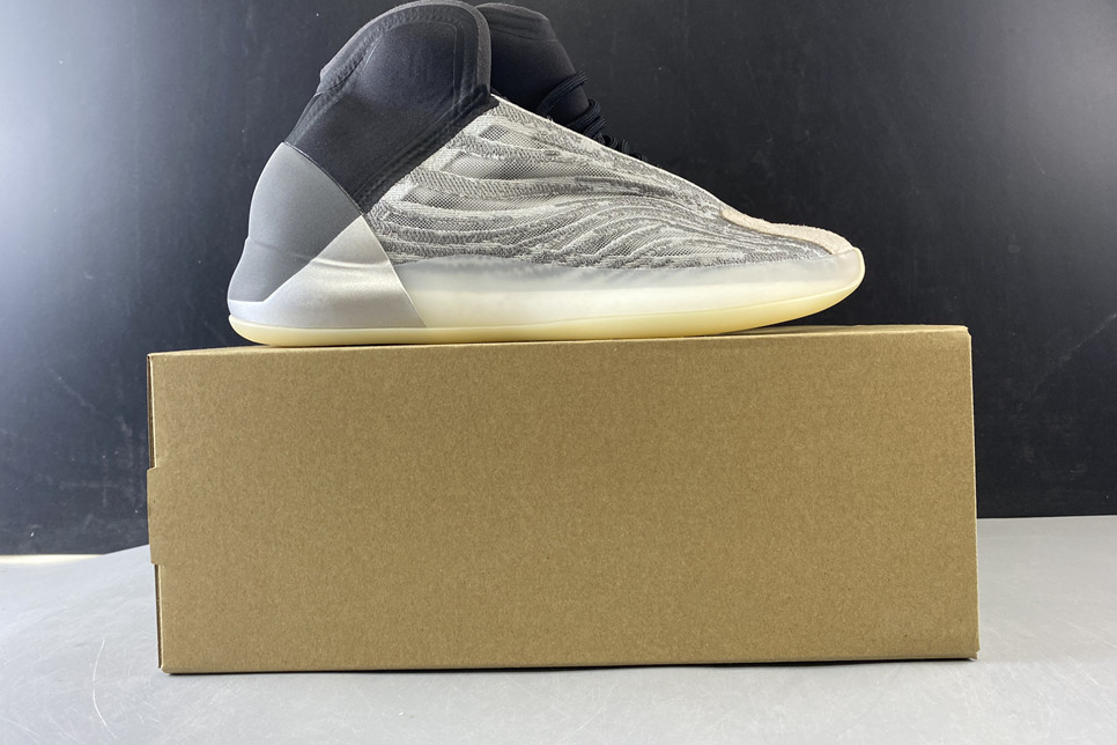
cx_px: 552
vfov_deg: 46.4
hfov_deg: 65.5
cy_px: 353
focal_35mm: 28
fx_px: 869
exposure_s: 1/50
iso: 100
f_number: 1.8
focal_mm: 4.25
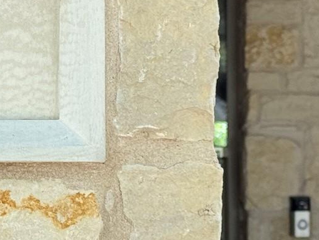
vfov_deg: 7.7
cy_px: 113
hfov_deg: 10.3
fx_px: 1769
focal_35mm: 192
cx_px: 73
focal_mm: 6.76
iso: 64
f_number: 1.78
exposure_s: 1/651
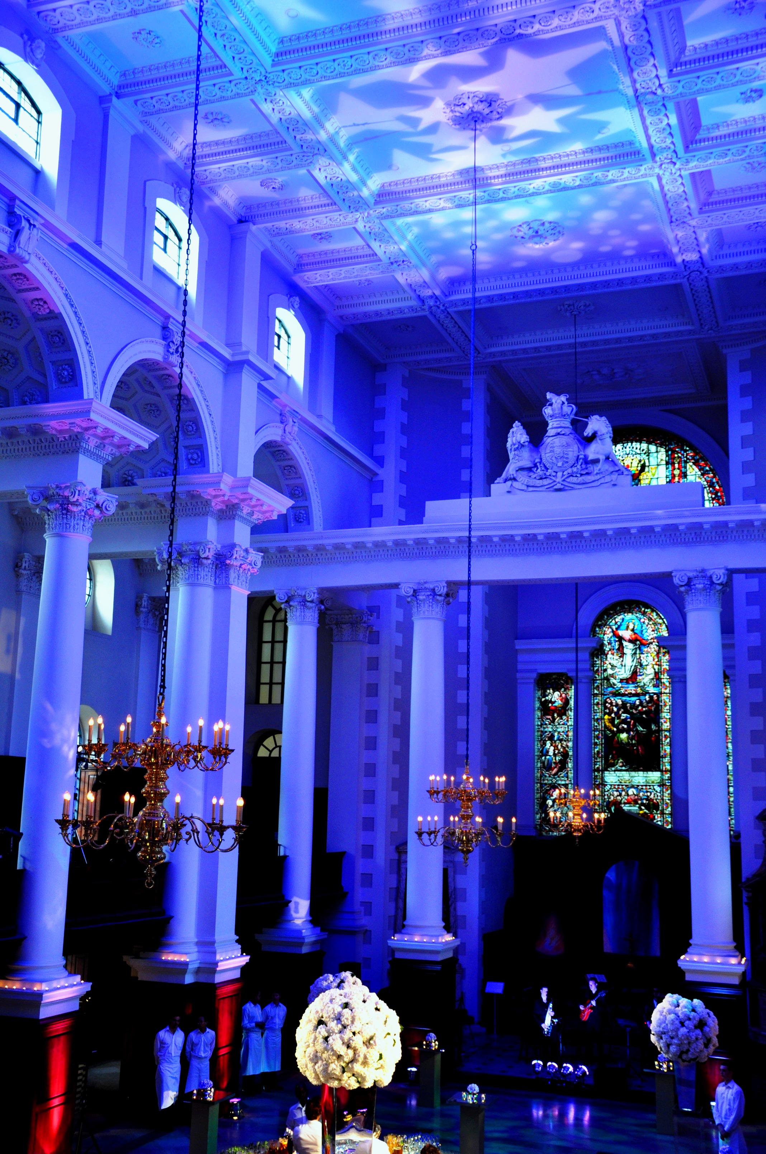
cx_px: 383
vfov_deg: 51.3
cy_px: 577
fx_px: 1200
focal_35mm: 38
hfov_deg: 35.4
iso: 400
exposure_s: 1/15
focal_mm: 25
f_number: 4
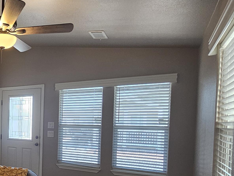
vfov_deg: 41.9
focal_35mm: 33
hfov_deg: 43.6
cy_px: 127
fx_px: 223
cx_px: -20
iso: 200
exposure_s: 1/60
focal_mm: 2.2
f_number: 2.2
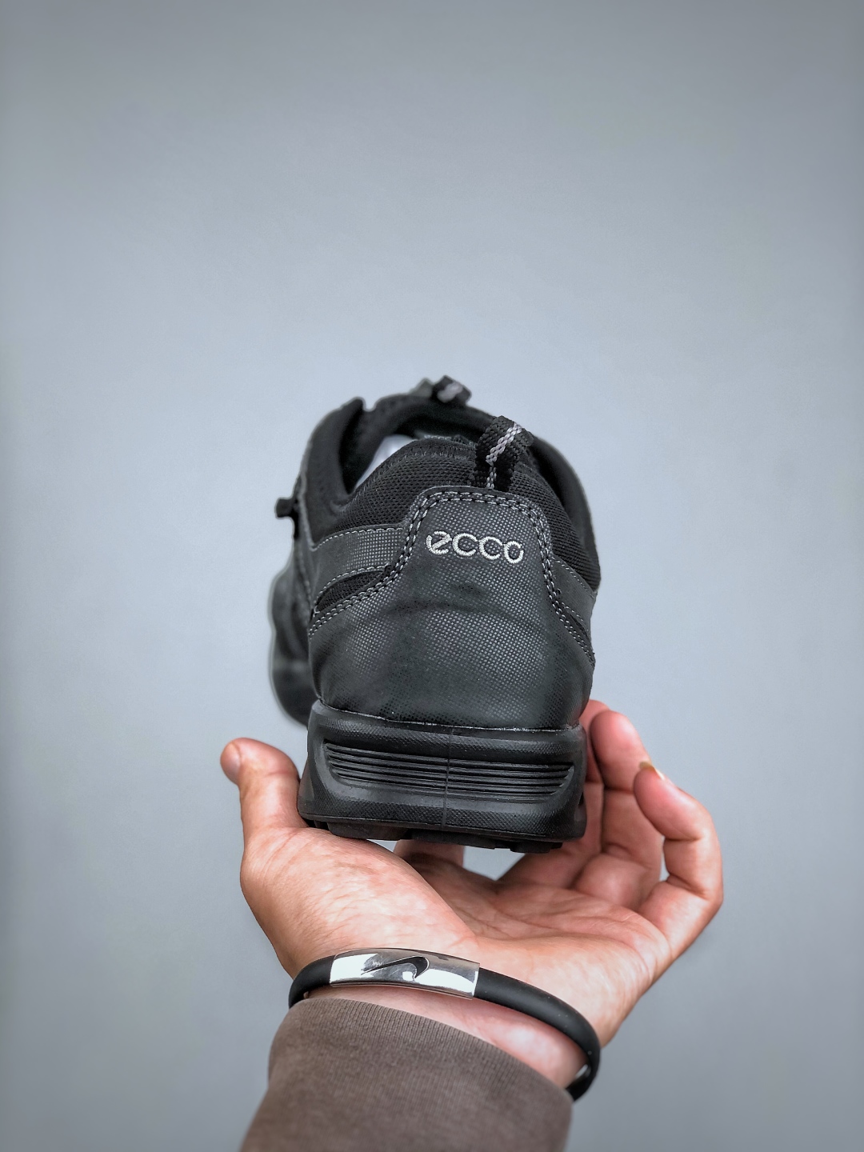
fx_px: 1897
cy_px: 576
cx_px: 432
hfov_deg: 25.7
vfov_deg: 33.8
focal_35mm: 57
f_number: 2.8
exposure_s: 1/33
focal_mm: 6.6
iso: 20
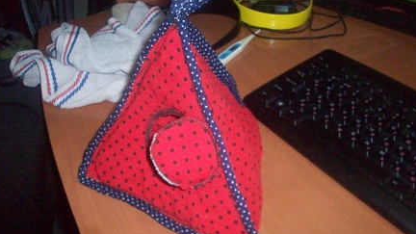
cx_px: 206
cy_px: 145
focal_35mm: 42
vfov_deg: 28.3
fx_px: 463
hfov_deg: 48.4
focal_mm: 6.2
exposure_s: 1/64
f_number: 2.8
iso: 400
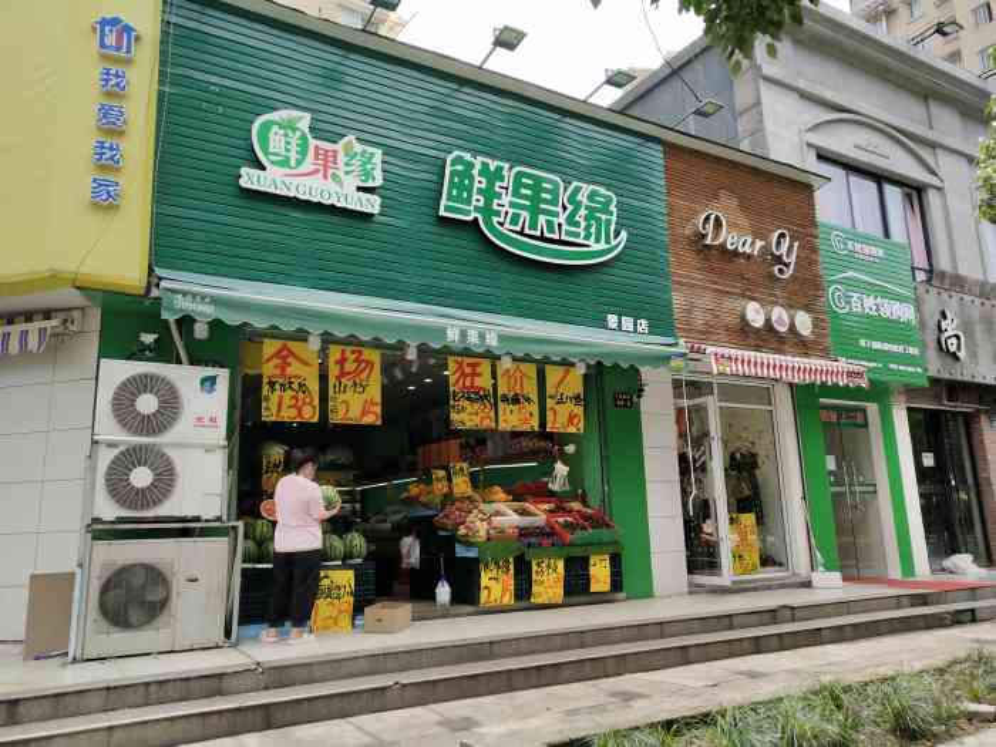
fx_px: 863
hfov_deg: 60.0
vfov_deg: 46.8
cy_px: 374
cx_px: 498
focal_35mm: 30
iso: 133
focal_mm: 3.95
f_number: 1.8
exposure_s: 1/2000
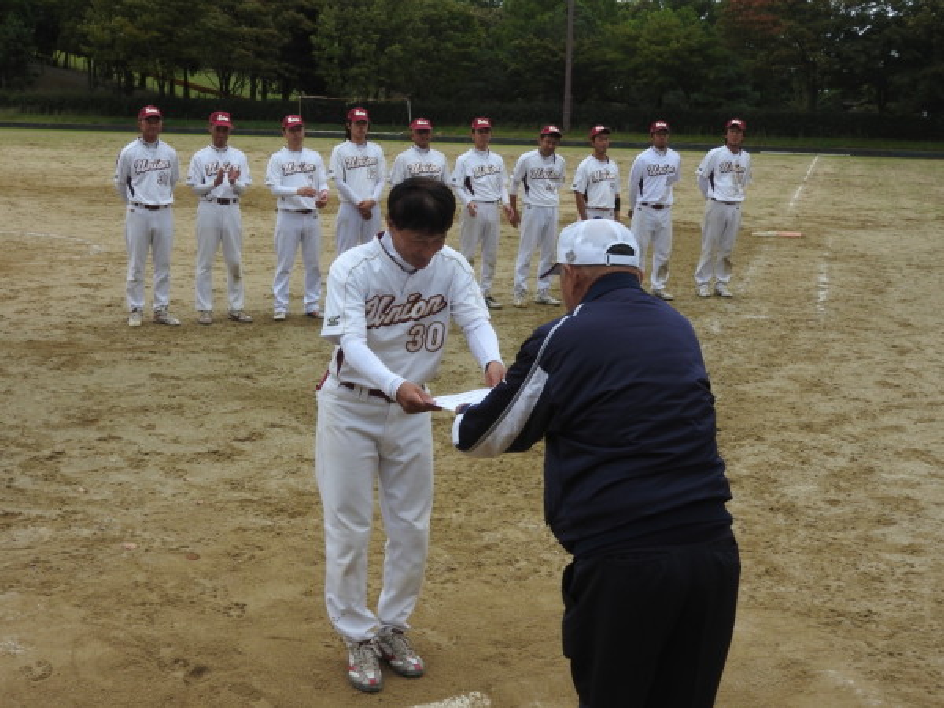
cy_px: 354
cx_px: 472
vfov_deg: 29.1
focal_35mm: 50
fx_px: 1364
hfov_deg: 38.2
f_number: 4
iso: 100
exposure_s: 1/320
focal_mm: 9
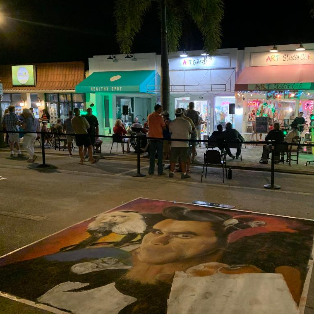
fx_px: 318
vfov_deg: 52.5
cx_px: 204
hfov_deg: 51.8
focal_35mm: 31
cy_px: 158
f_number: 1.8
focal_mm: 4.25
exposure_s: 1/30
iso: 640
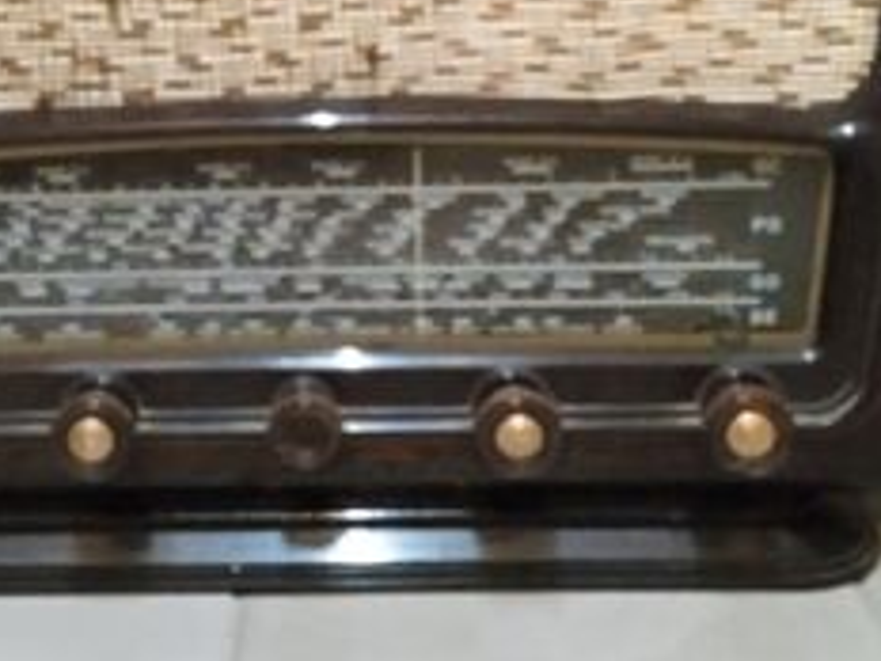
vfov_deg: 24.8
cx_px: 281
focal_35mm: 58
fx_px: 1476
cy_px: 137
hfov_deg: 32.9
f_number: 2.2
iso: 7200
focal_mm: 3.43
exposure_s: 1/10
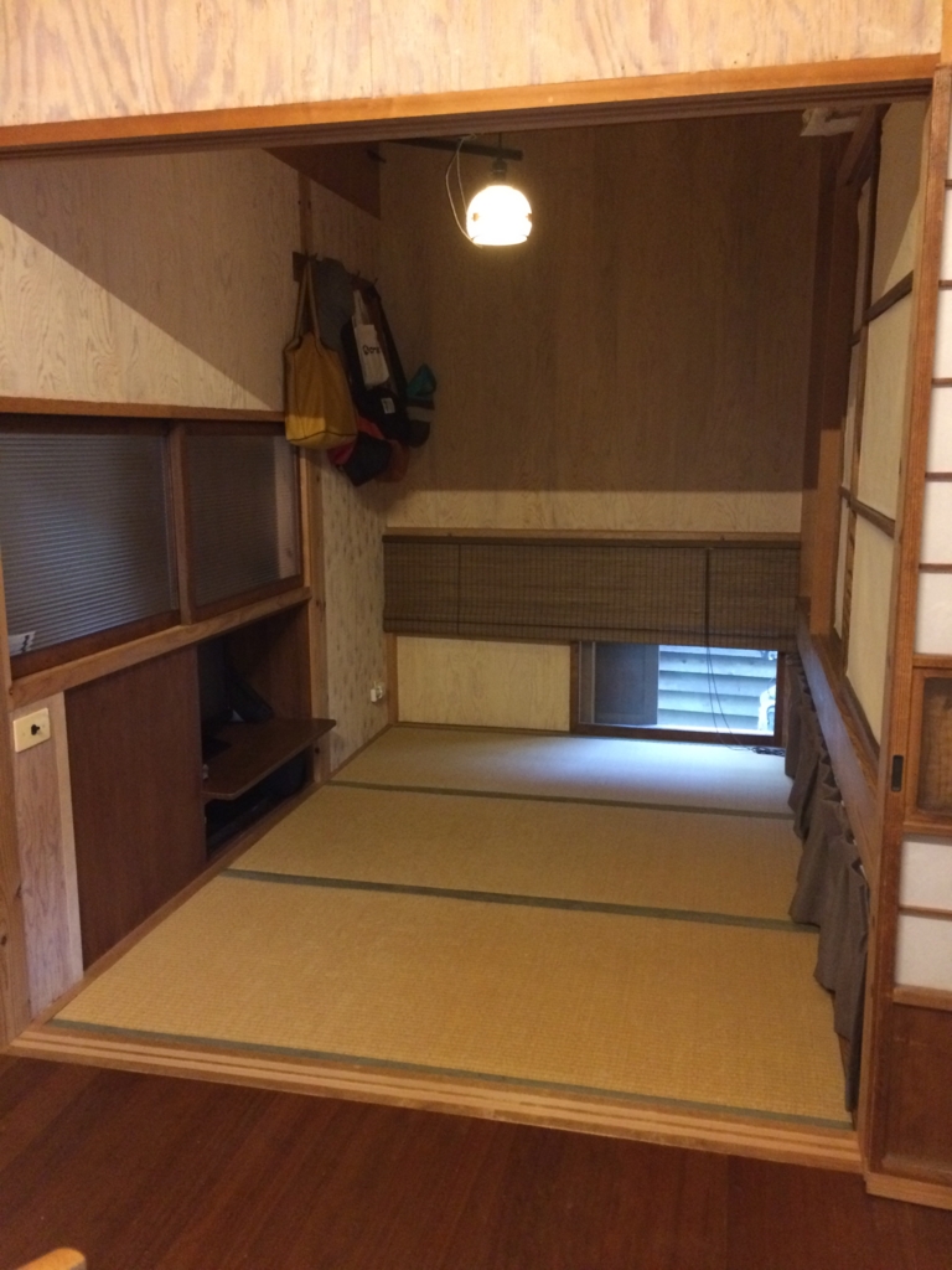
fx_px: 1063
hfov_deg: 48.2
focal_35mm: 29
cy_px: 635
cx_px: 476
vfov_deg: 61.7
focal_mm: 4.15
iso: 400
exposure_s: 1/15
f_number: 2.2
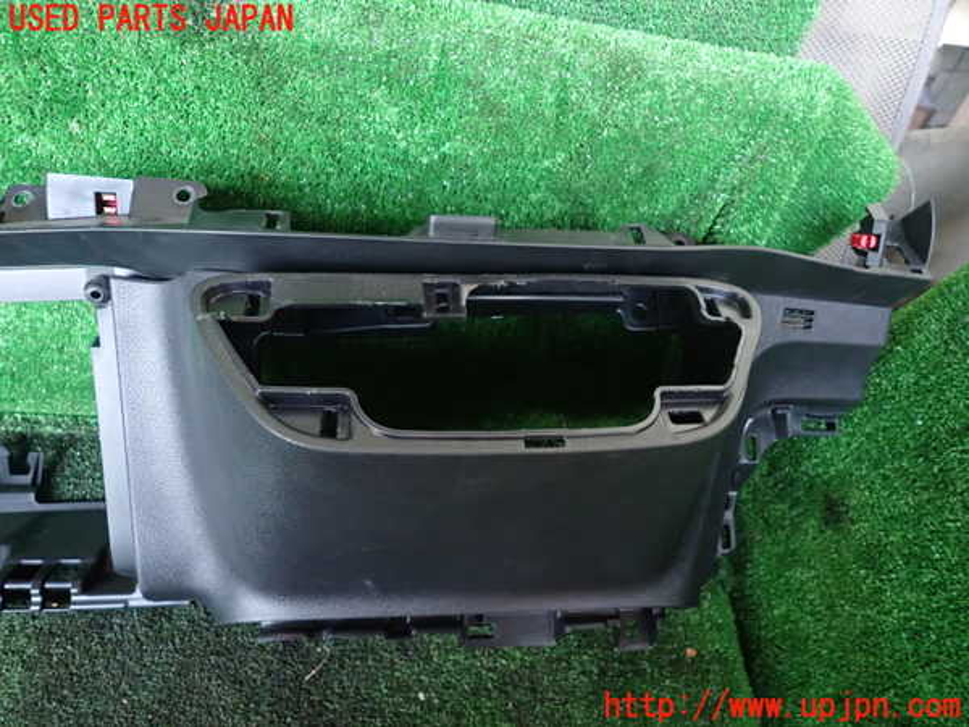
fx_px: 700
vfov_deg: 54.9
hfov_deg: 69.4
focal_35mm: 25
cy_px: 364
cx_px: 484
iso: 800
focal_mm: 4.5
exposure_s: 1/13
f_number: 2
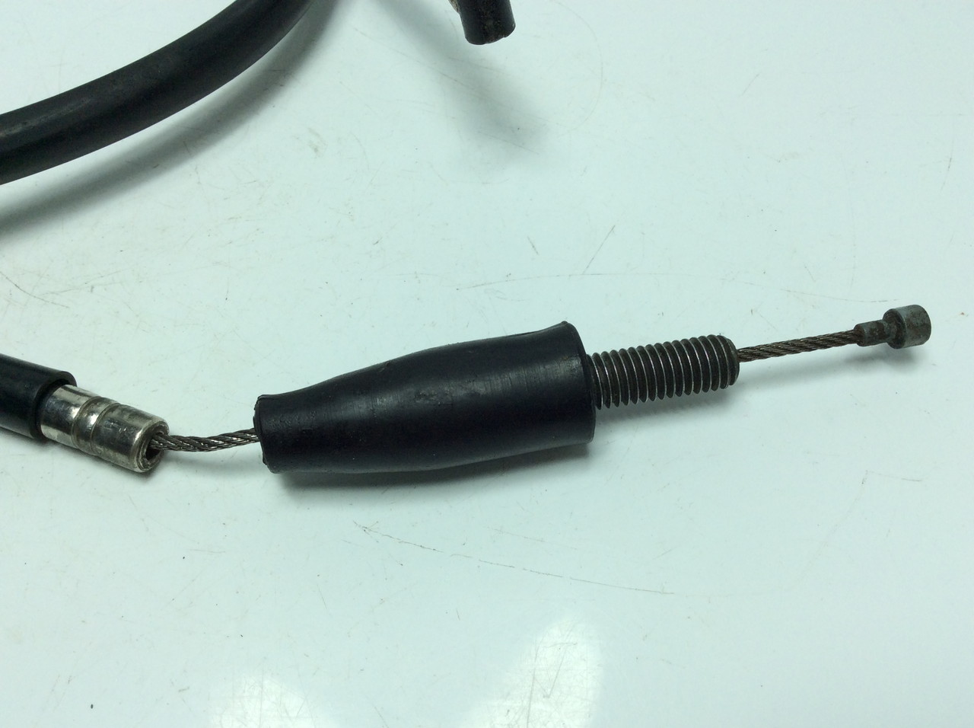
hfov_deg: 56.9
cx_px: 487
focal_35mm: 32
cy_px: 364
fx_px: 899
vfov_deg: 44.1
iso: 32
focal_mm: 3.3
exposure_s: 1/602
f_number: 2.4
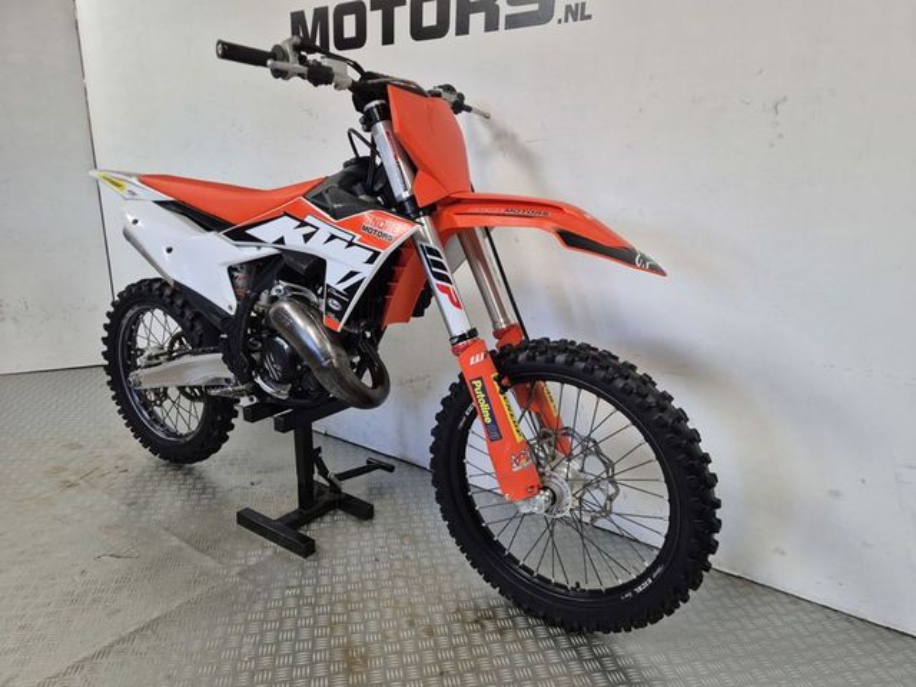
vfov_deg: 58.9
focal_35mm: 23
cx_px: 458
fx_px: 609
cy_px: 344
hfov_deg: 73.9
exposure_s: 1/100
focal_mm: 5.4
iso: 200
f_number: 1.8
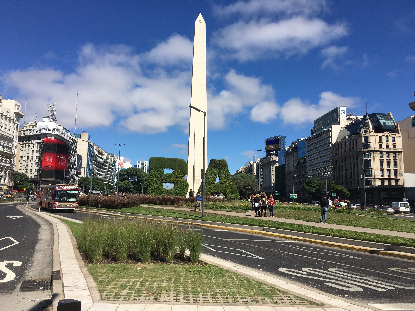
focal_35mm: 29
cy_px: 156
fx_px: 348
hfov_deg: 61.7
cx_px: 208
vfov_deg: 48.2
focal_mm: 4.15
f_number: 2.2
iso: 25
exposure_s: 1/2262
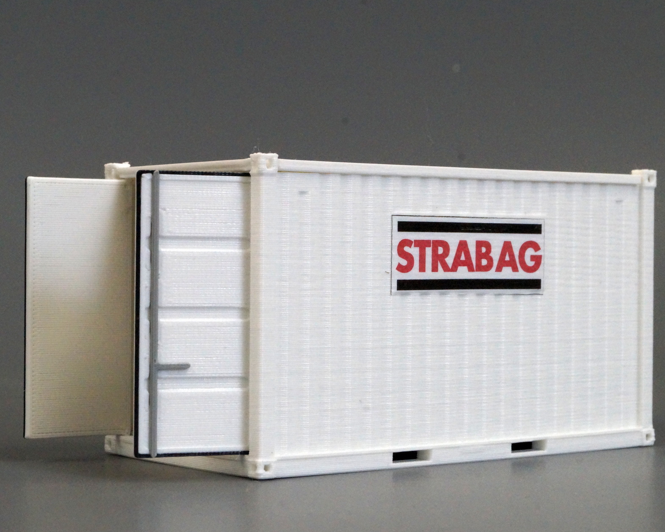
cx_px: 356
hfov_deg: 19.4
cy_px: 258
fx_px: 1941
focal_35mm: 99
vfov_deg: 15.6
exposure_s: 1/80
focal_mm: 55
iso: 3200
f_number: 18
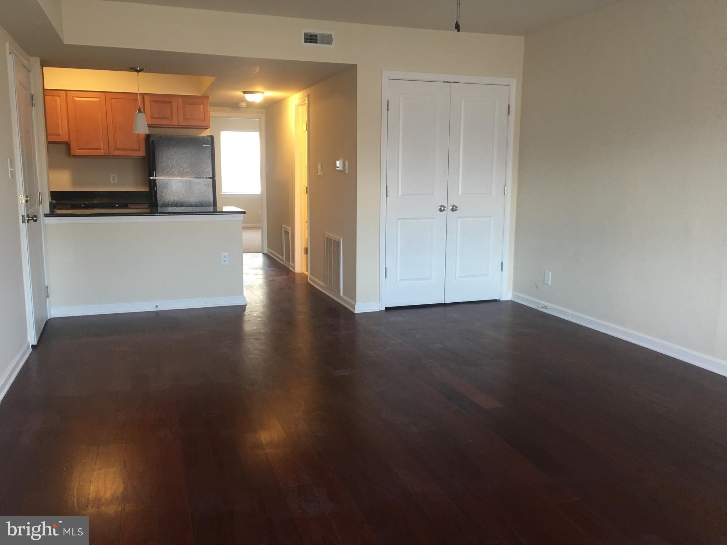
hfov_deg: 61.7
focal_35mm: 29
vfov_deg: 48.2
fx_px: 609
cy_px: 272
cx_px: 364
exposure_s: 1/15
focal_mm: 4.15
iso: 50
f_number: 2.2
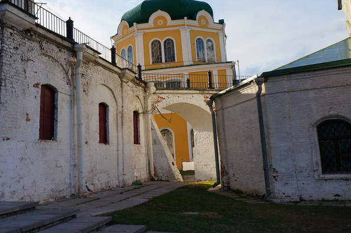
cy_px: 80
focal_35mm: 43
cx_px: 133
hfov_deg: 45.1
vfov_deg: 30.9
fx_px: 418
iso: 100
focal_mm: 20
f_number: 9
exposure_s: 1/160
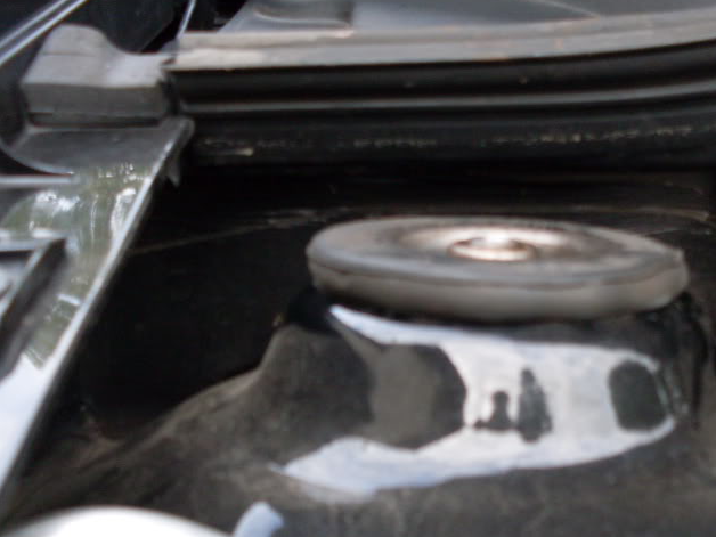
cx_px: 472
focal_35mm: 62
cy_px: 385
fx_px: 1282
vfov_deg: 23.5
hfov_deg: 31.0
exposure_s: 1/45
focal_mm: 6.3
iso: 100
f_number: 2.8
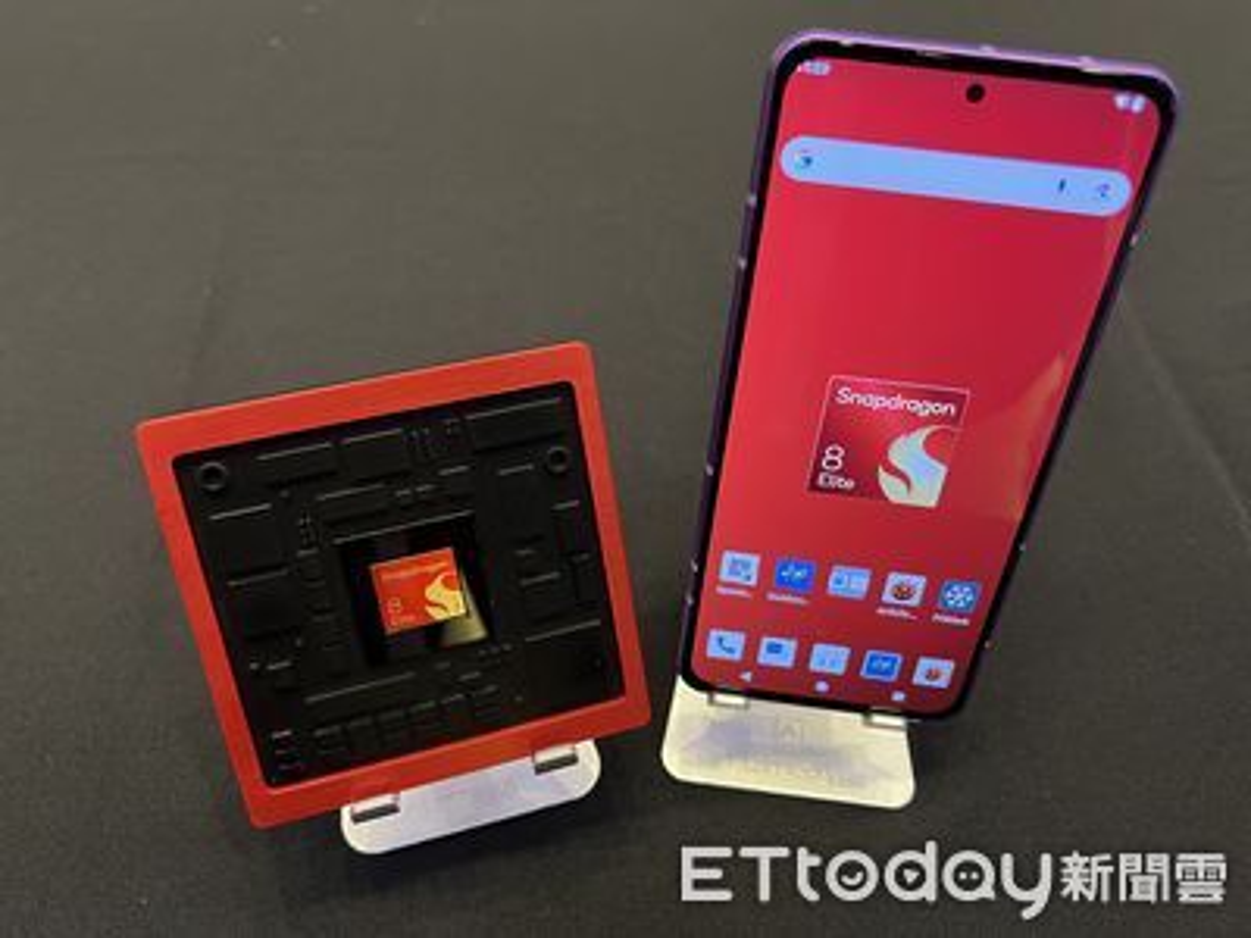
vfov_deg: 53.1
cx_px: 626
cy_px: 469
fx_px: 940
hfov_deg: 67.3
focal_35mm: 26
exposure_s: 1/60
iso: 200
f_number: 1.5
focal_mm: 5.7
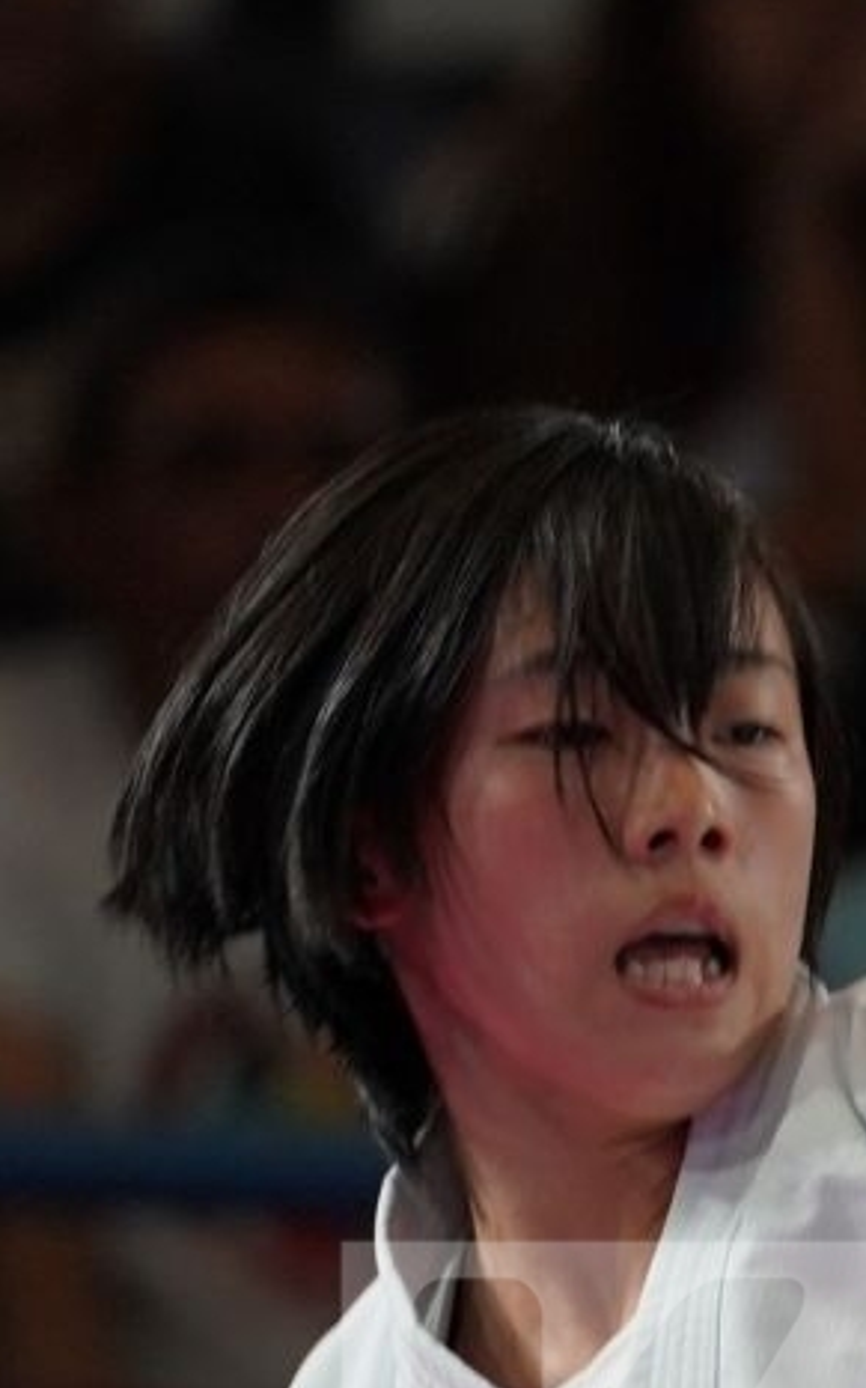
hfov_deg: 1.1
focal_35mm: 1146
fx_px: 43302
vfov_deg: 1.8
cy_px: 1513
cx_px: 1628
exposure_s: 1/500
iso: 400
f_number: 2.8
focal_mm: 194
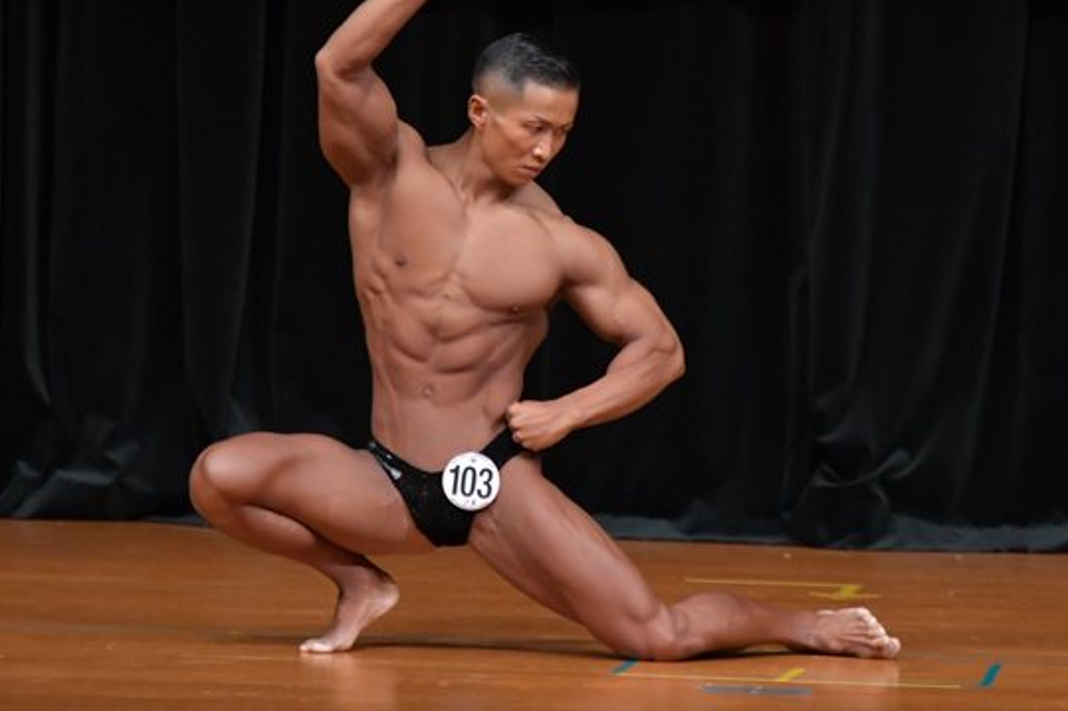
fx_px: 13434
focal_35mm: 453
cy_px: 242
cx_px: 566
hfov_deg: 4.6
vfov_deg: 3.0
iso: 4000
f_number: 5.6
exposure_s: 1/400
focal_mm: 210
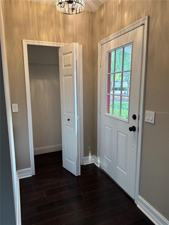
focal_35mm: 24
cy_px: 112
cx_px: 84
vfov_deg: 71.6
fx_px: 156
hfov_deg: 56.8
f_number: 1.78
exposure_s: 1/76
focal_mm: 6.76
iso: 200
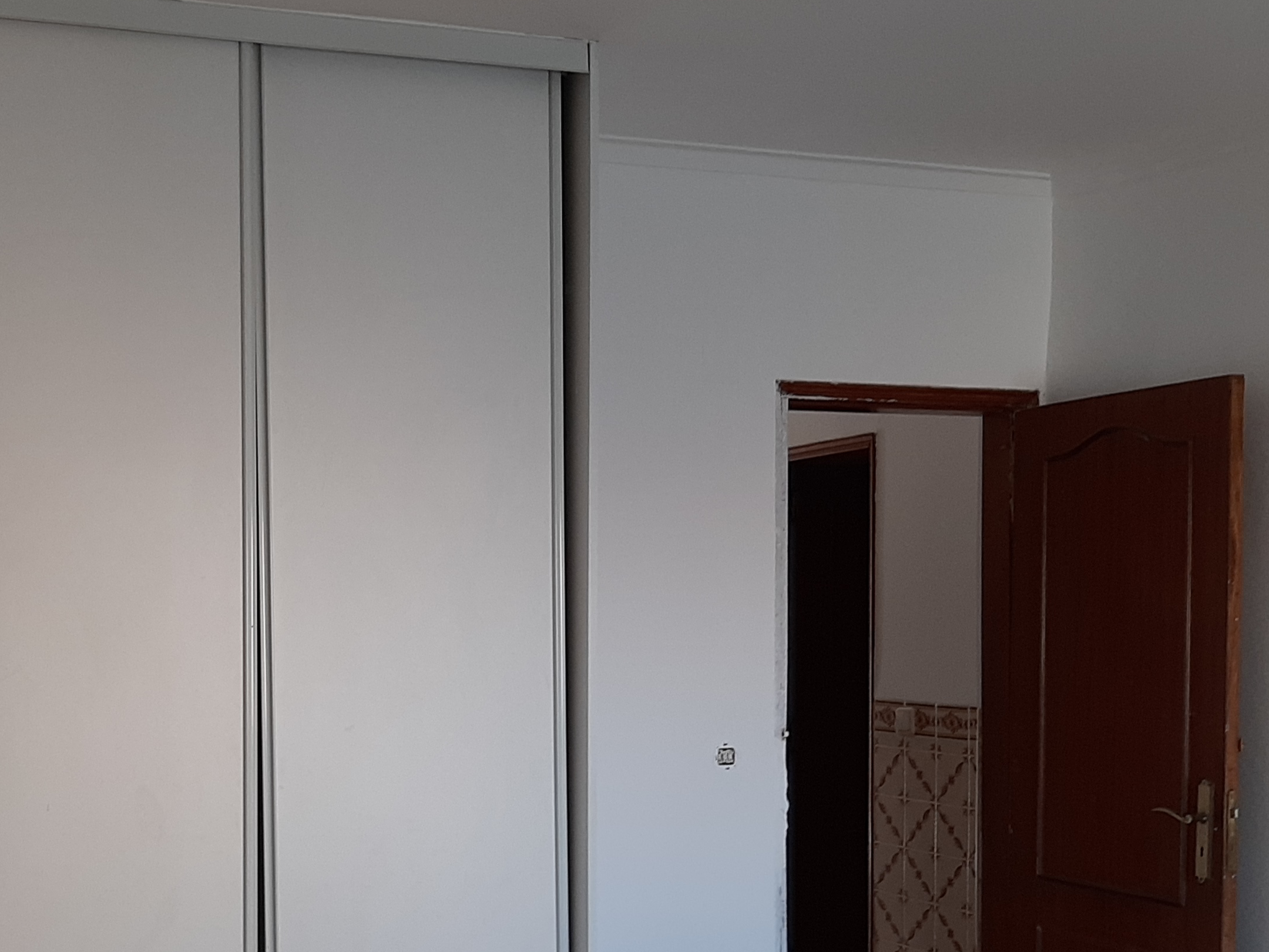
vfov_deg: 28.7
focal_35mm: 50
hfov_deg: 37.1
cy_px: 704
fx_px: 1833
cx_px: 294
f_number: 1.7
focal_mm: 3.93
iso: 50
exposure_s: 1/50
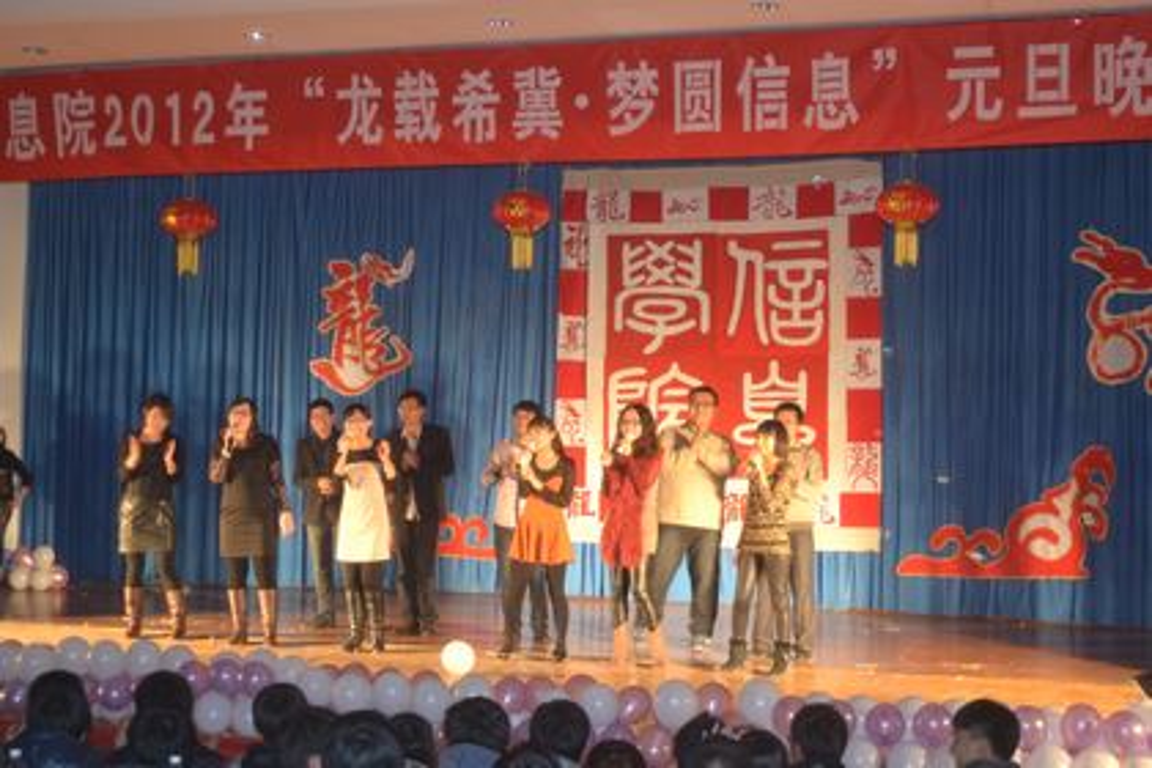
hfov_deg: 36.9
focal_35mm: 54
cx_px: 576
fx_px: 1728
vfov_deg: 25.1
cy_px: 384
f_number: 5
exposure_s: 1/30
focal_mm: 36
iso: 720
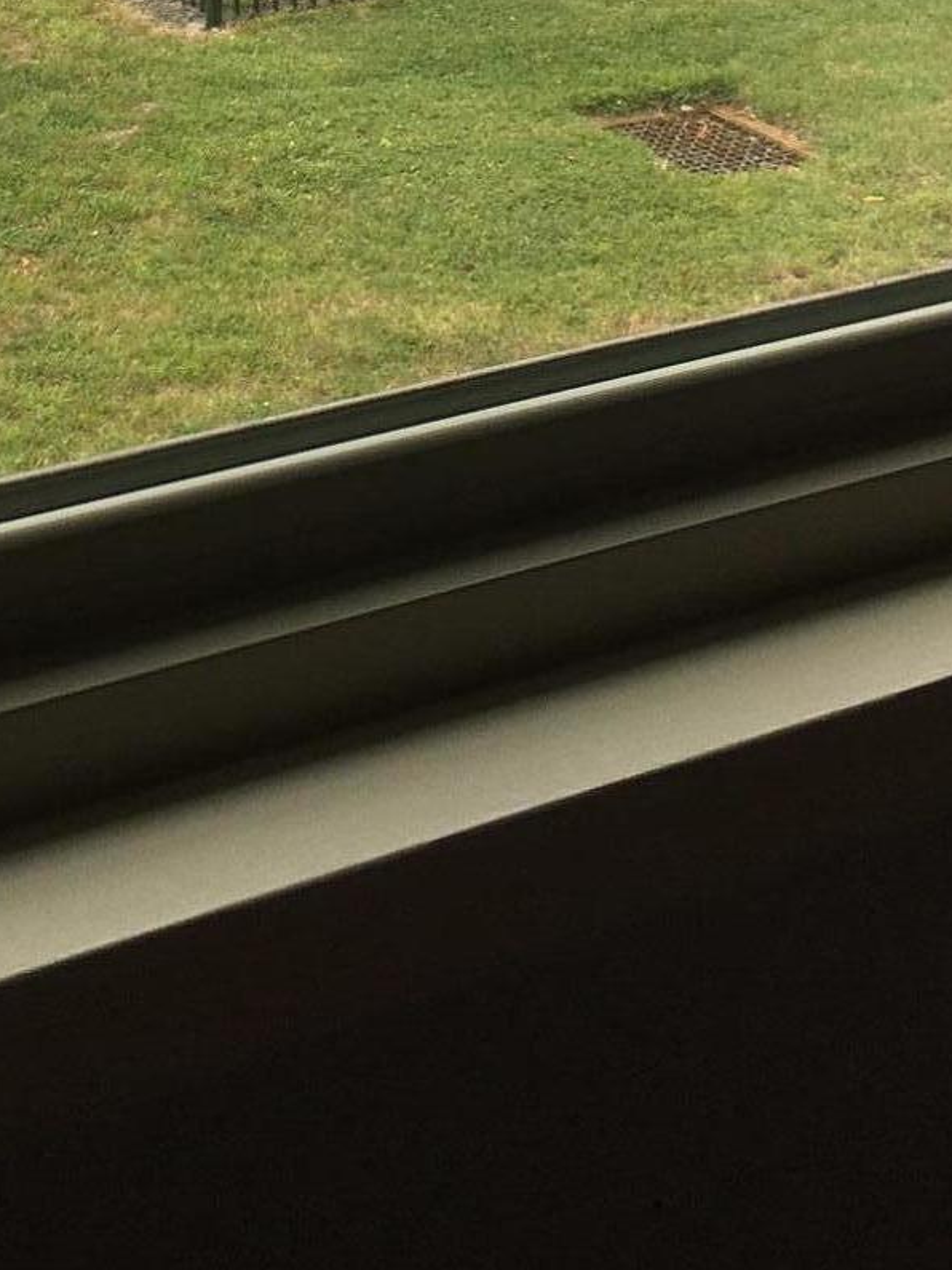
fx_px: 2678
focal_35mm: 73
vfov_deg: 24.4
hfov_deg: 20.0
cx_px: 268
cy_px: -224
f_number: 2.2
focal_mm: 4.15
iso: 25
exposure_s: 1/478
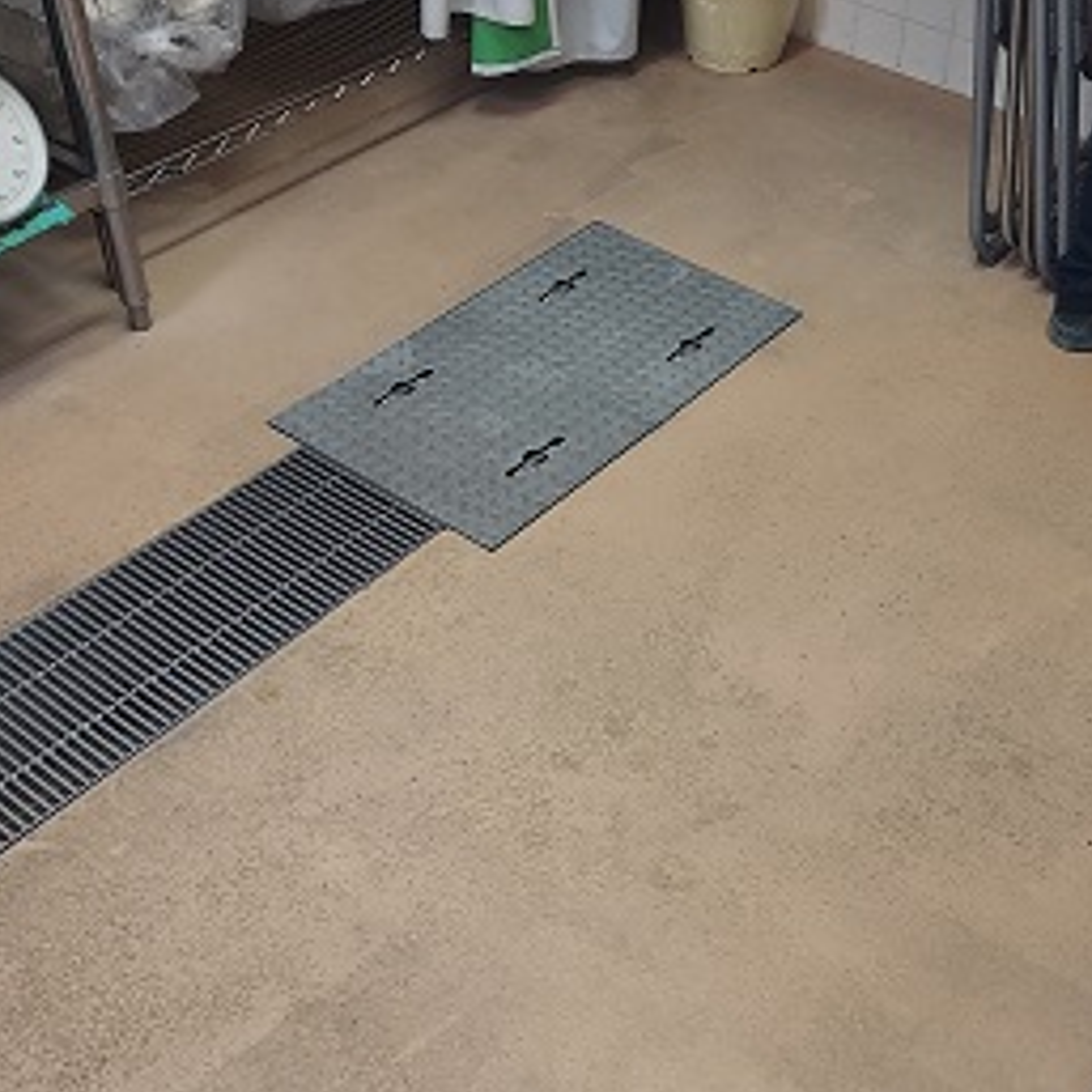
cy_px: 567
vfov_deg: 39.2
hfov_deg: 38.9
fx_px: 1535
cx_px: 684
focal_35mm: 43
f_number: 2
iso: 320
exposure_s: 1/50
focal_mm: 4.6
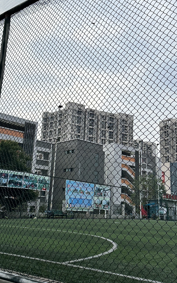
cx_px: 93
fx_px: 309
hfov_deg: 32.0
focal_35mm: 40
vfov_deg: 49.2
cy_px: 128
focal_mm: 6.86
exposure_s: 1/3155
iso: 80
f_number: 1.78
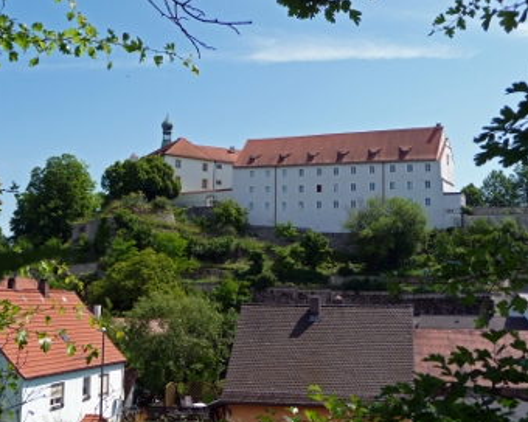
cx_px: 275
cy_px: 230
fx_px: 719
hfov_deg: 40.3
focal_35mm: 46
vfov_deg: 32.7
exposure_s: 1/640
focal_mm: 6.7
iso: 100
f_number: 3.9
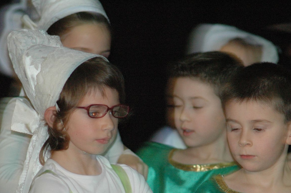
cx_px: 171
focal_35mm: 427
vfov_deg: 3.2
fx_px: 3449
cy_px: 125
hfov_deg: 4.8
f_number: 5
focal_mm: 220
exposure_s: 1/60
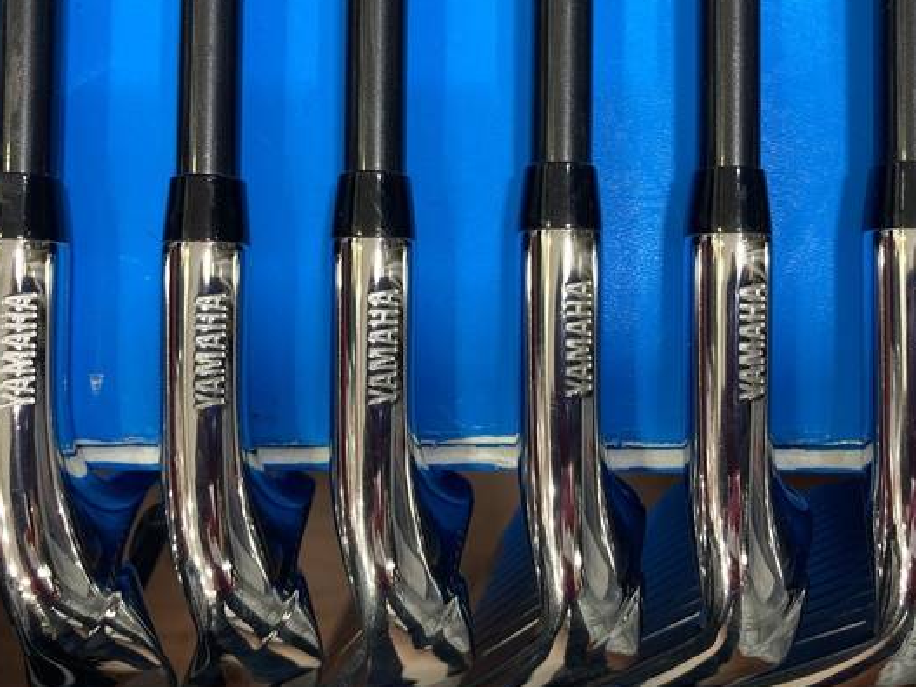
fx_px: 899
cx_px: 476
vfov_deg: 41.7
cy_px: 294
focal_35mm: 34
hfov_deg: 54.0
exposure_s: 1/50
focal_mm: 3.99
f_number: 1.8
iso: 125
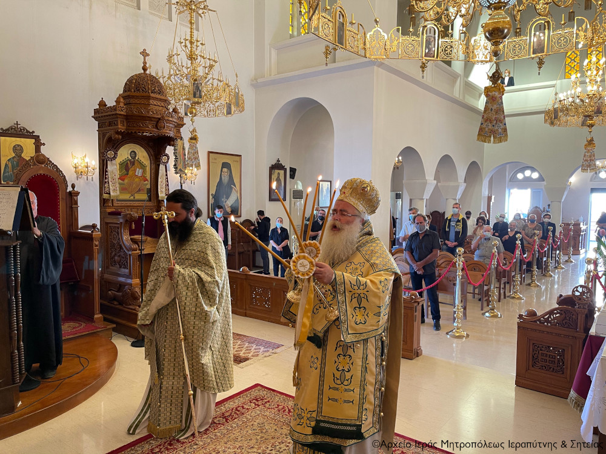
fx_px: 455
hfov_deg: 67.3
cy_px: 227
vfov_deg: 53.1
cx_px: 303
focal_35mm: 26
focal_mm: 5.1
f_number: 1.6
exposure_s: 1/50
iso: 100
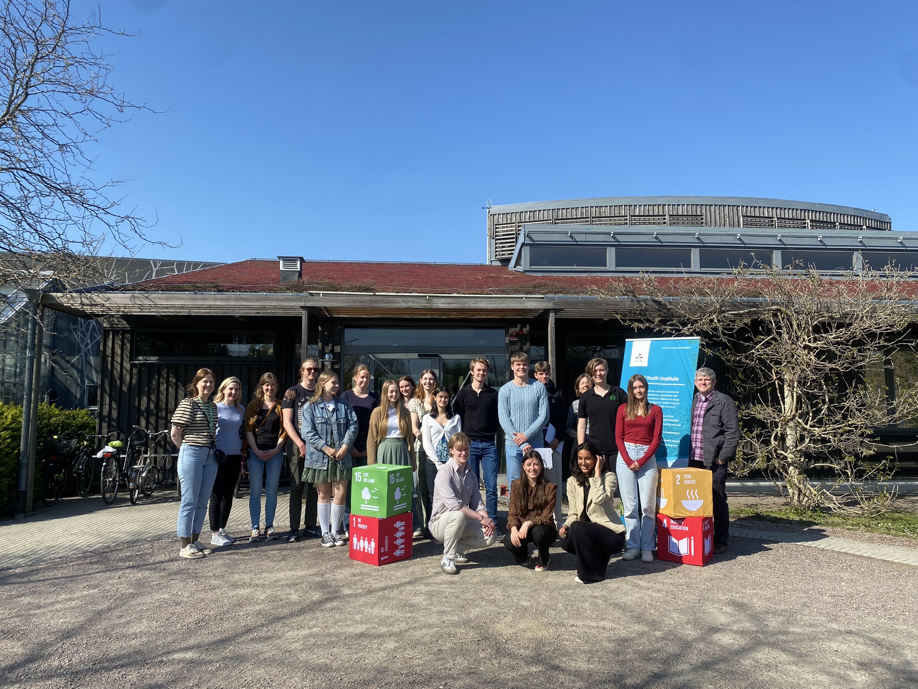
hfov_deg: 67.3
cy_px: 344
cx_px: 459
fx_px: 690
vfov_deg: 53.1
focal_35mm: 26
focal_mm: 4.25
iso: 32
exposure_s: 1/2222
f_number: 1.8
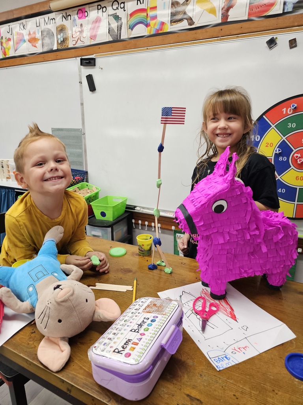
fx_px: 268
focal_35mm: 23
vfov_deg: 73.9
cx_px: 152
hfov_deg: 58.9
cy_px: 202
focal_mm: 6.3
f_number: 1.7
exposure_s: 1/120
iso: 250
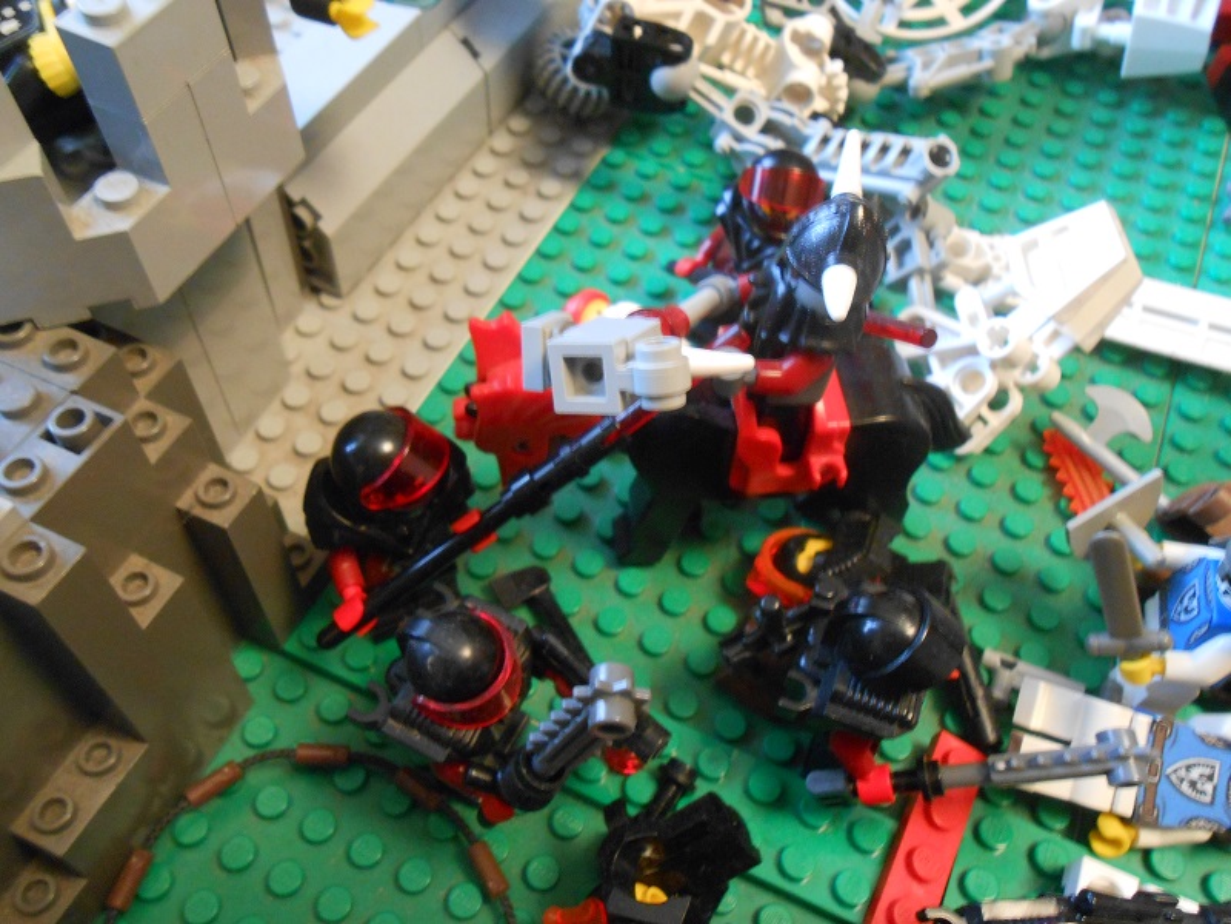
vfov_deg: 46.8
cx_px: 616
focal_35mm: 30
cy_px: 462
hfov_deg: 60.0
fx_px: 1067
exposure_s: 1/1.6
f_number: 3.8
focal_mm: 5.3
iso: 400
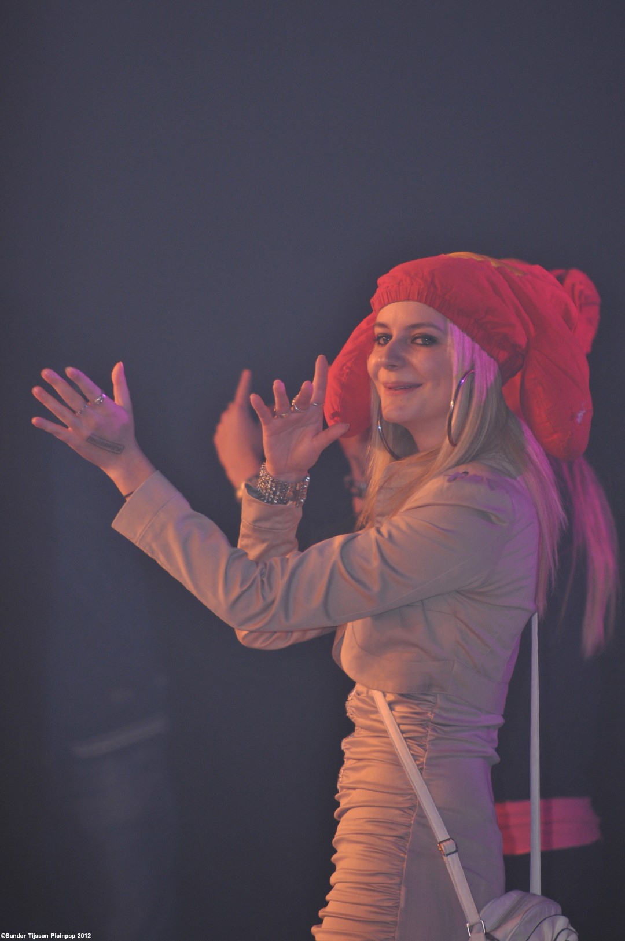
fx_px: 7832
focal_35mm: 300
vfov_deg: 6.9
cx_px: 312
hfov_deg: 4.6
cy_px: 470
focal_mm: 200
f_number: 3.5
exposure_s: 1/250
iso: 320
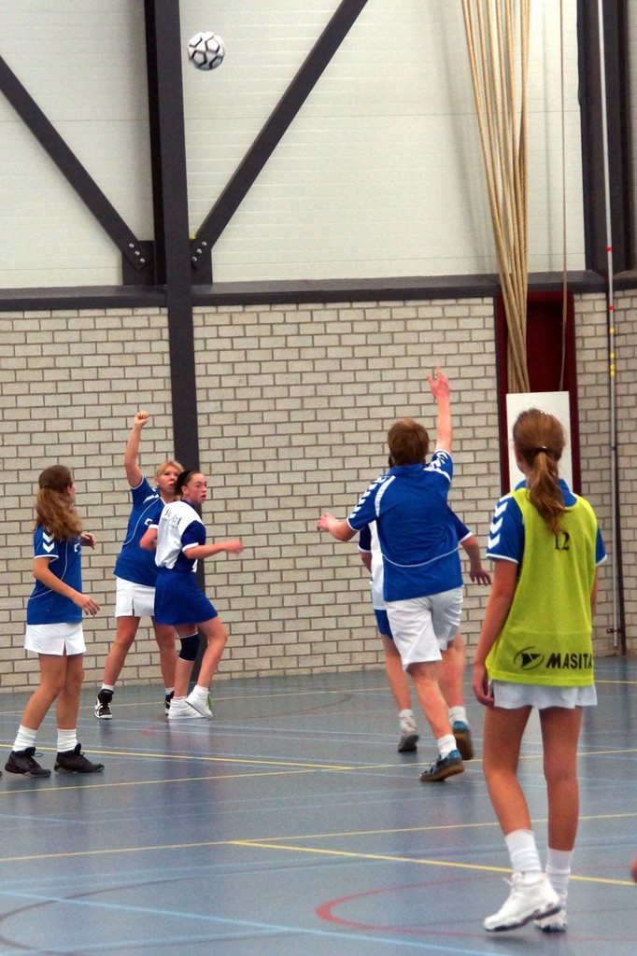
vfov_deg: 15.2
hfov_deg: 10.2
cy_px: 478
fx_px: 3585
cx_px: 318
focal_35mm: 135
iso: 1250
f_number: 5.6
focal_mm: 90
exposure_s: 1/160
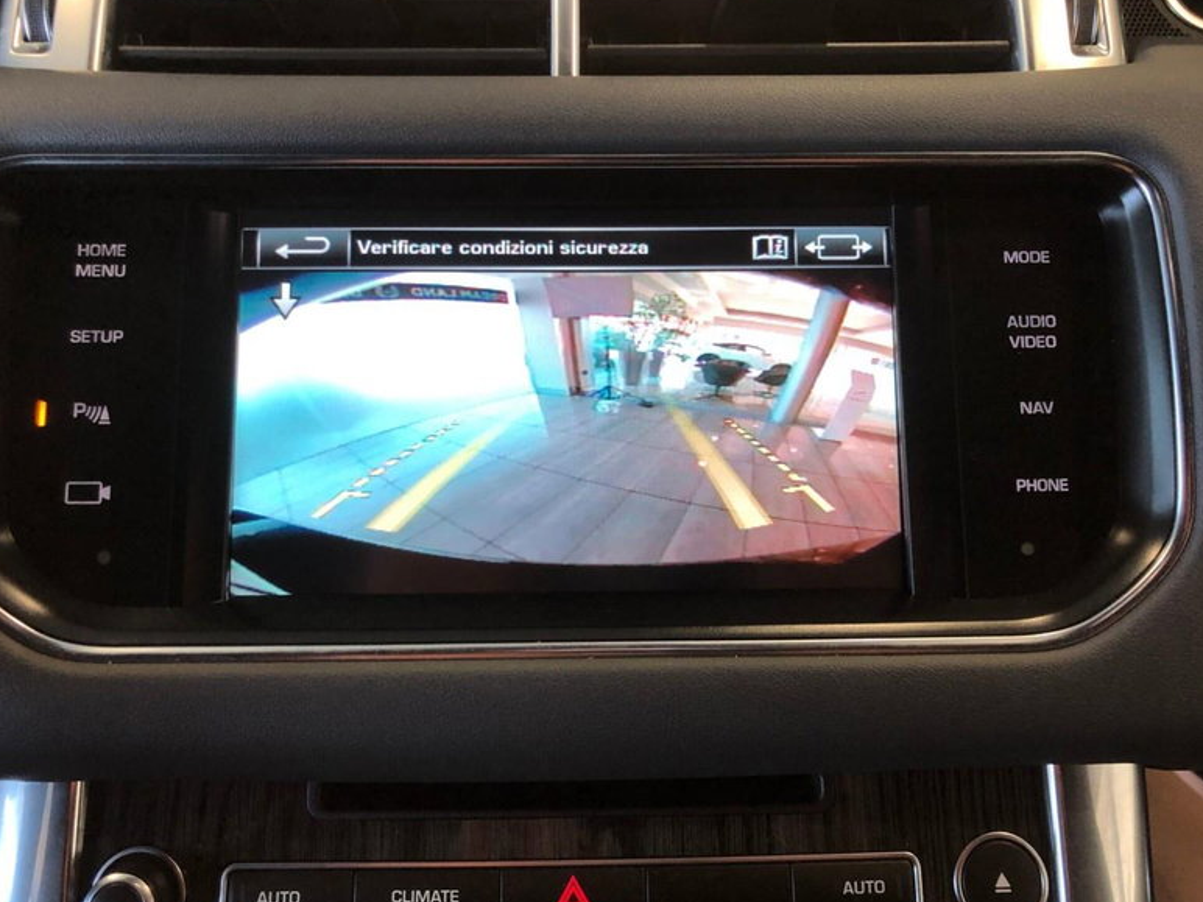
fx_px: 1008
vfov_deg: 48.2
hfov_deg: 61.7
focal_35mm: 29
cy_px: 446
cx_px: 598
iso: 40
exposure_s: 1/25
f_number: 1.8
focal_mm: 4
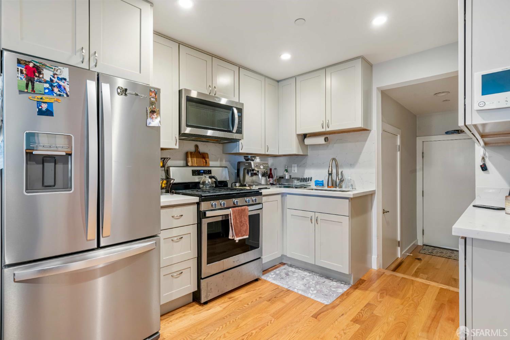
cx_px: 255
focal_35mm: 17
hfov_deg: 93.3
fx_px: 241
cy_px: 170
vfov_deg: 70.4
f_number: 10
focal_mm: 17
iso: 640
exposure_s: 1/5
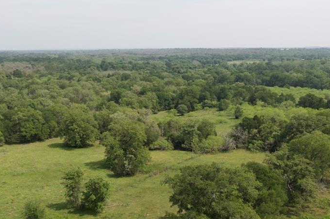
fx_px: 385
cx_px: 144
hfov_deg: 46.3
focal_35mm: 42
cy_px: 139
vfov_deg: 31.7
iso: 100
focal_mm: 10.26
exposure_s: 1/200
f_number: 4.5
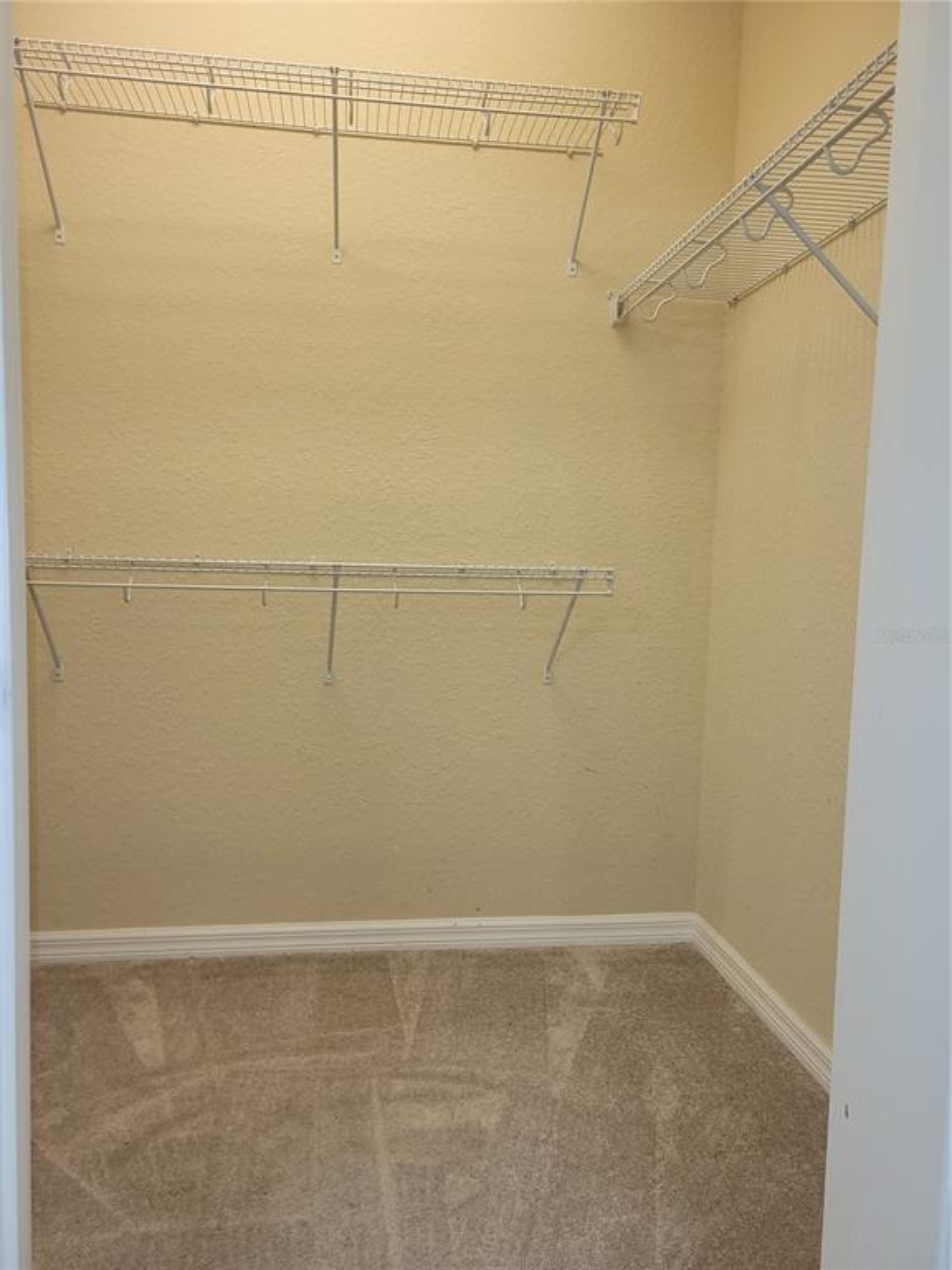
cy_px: 635
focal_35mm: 26
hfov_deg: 53.1
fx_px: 953
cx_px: 476
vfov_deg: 67.3
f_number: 1.8
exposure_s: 1/60
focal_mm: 5.4
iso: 100
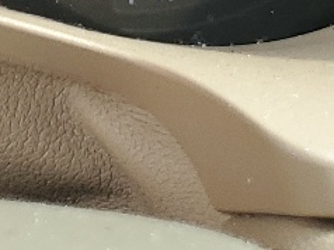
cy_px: -386
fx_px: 1687
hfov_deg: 9.9
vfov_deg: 7.8
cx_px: -481
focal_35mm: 175
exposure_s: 1/192
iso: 50
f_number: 1.5
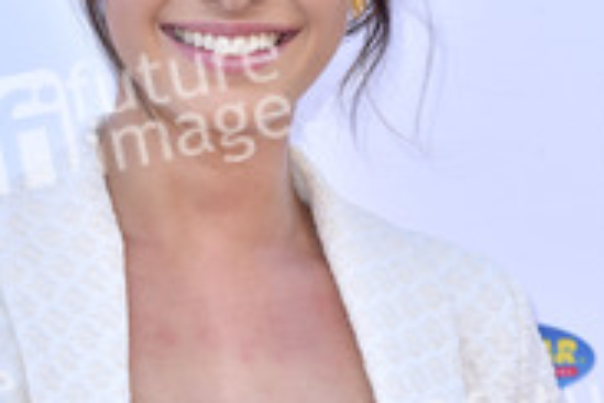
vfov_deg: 3.1
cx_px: 219
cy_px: 284
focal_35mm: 438
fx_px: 7348
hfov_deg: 4.7
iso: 250
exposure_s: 1/250
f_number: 7.1
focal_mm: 200
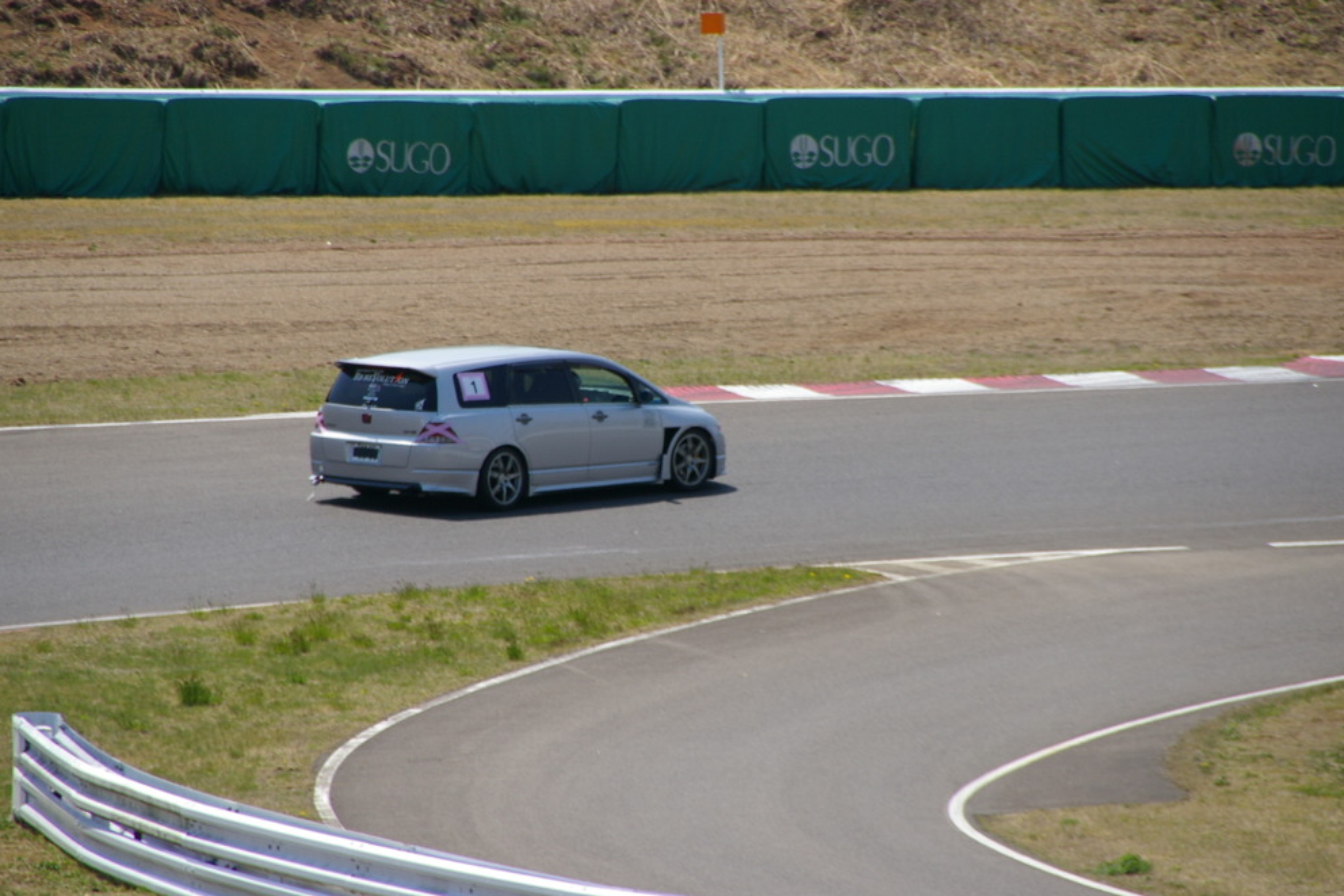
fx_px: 14445
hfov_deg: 5.3
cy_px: 446
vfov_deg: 3.6
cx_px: 687
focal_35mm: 387
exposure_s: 1/500
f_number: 9.5
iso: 200
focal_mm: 250
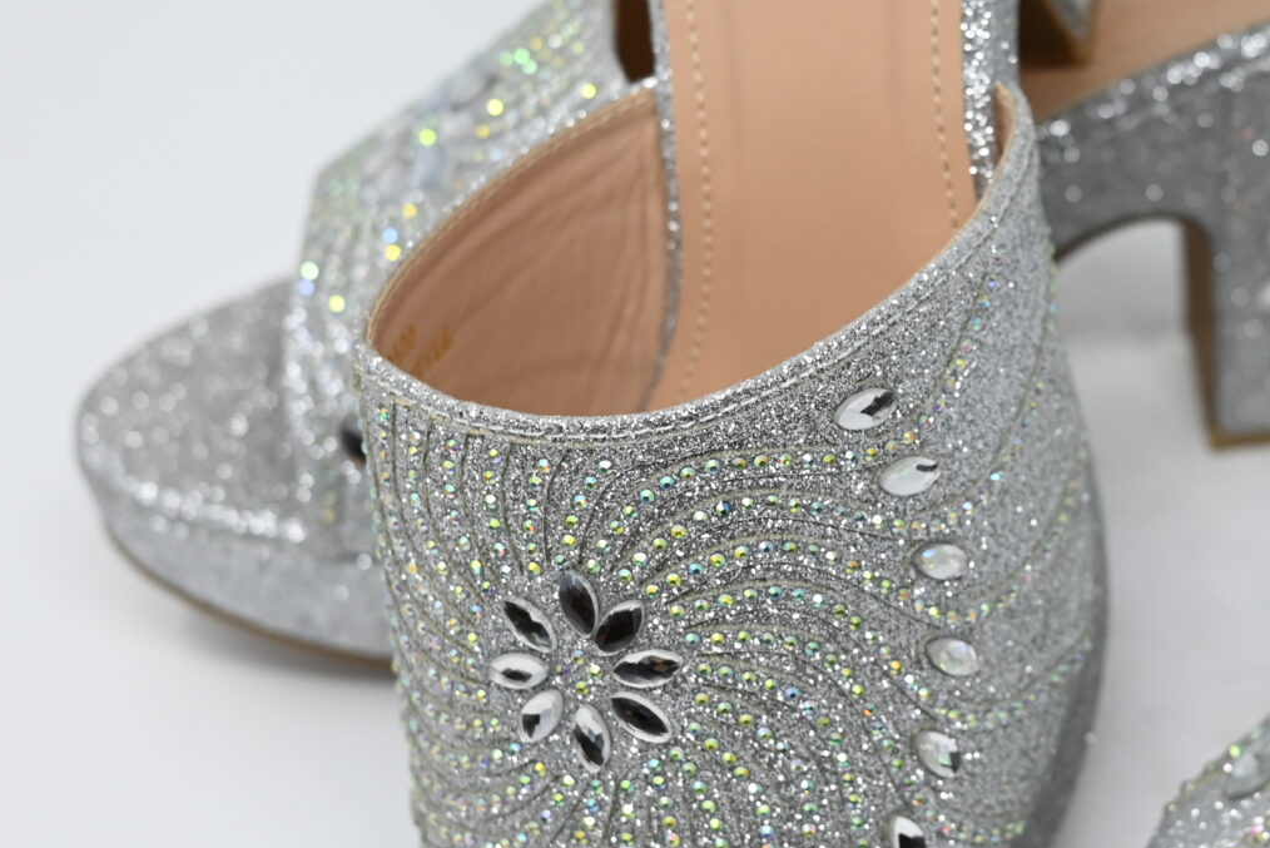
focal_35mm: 101
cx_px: 1111
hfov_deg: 19.9
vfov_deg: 13.6
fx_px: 3564
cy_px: 438
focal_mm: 40
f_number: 4.5
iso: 400
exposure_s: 1/250
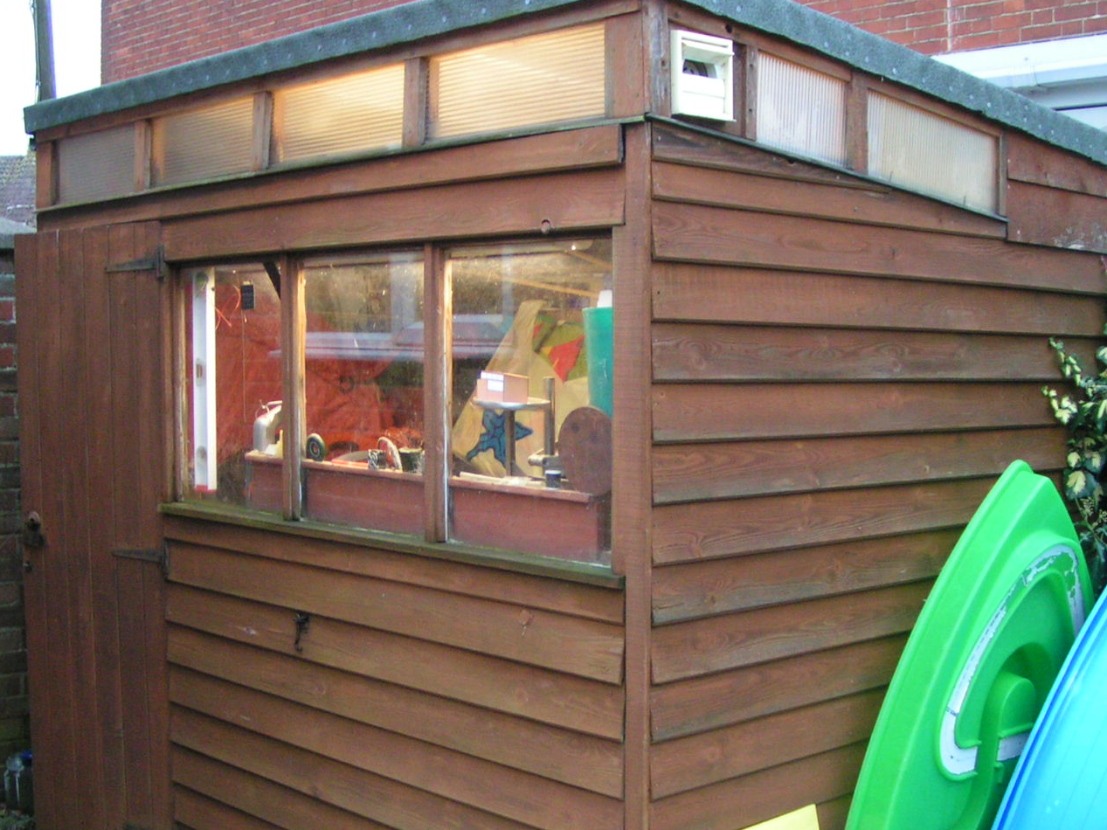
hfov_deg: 39.6
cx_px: 499
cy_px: 499
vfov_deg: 30.2
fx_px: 1535
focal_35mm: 48
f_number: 2.8
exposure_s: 1/20
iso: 200
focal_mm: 5.8
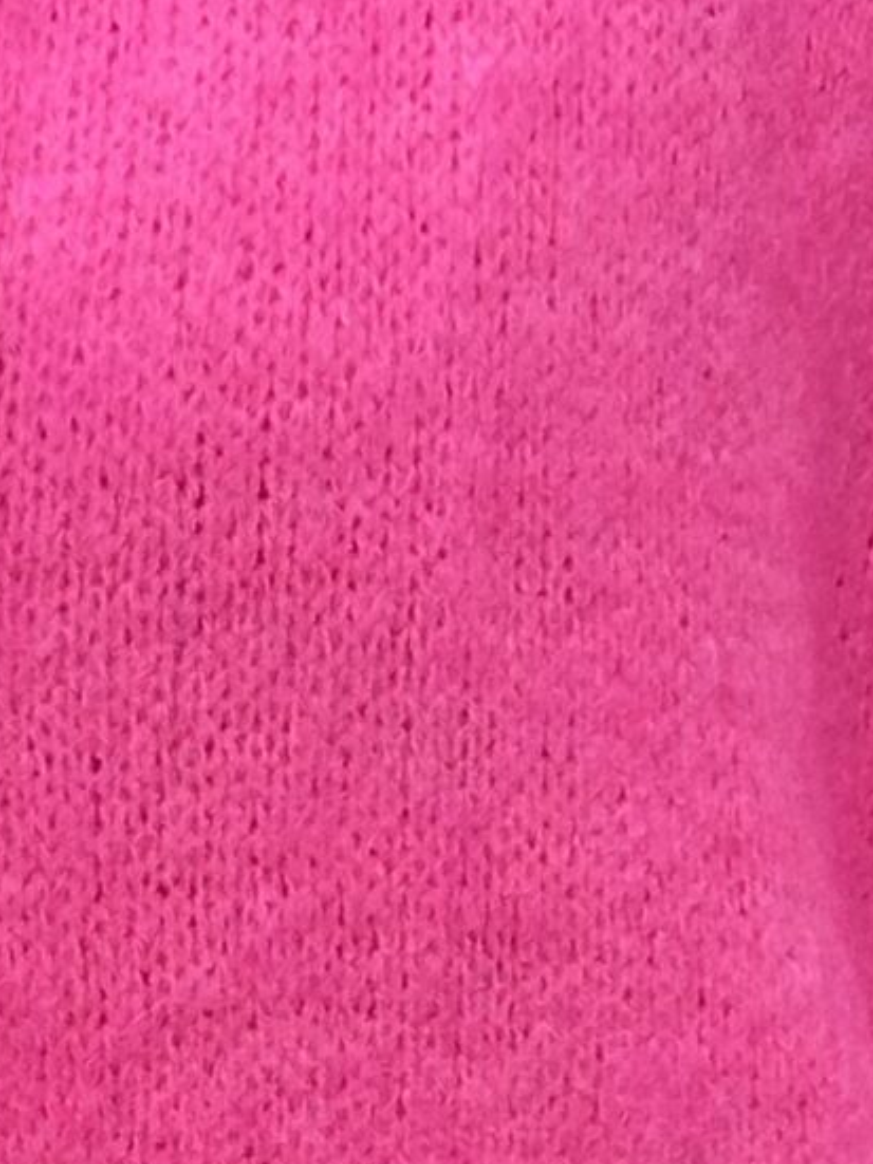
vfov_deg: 7.8
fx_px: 8443
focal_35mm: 251
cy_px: 1432
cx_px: -182
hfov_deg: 5.9
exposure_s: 1/516
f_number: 1.78
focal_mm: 6.86
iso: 64
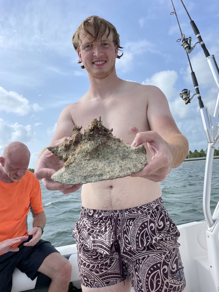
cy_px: 146
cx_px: 110
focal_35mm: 26
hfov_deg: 53.1
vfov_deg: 67.3
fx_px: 219
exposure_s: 1/4132
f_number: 1.6
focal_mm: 4.2
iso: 32
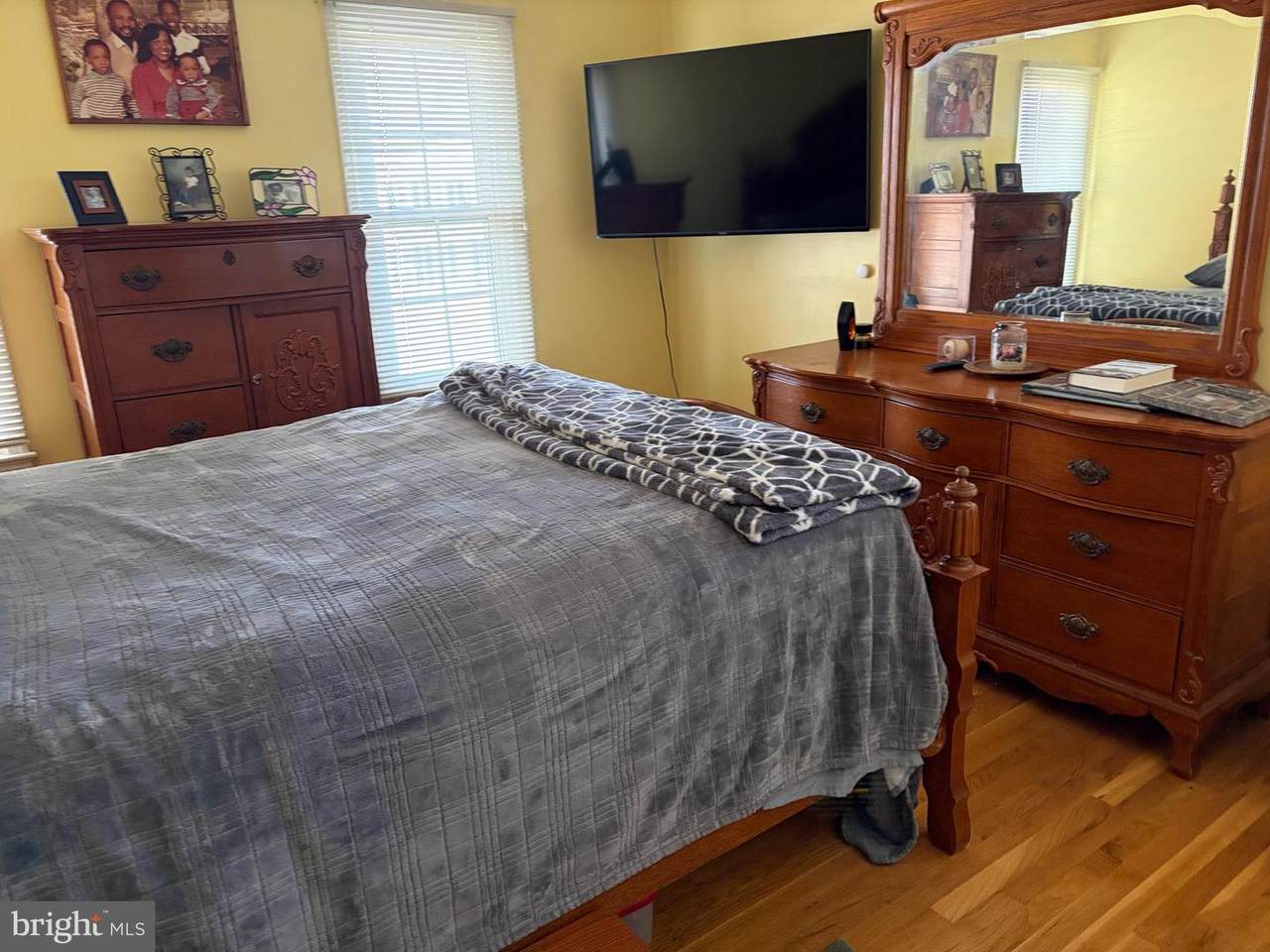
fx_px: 954
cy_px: 476
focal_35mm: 26
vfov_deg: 53.1
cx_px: 635
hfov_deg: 67.3
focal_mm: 5.96
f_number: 1.6
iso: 320
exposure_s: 1/60
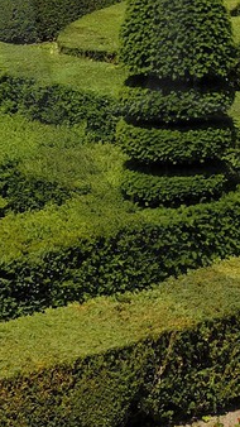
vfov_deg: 10.2
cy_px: -38
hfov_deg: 5.8
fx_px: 2354
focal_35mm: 208
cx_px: 378
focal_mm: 28
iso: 100
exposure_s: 1/160
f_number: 10
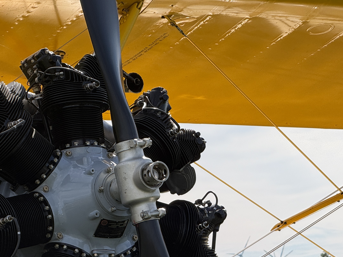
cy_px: 207
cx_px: 95
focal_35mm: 225
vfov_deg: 6.6
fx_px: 2230
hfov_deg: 8.8
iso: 50
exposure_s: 1/1422
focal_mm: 15.66
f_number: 2.8
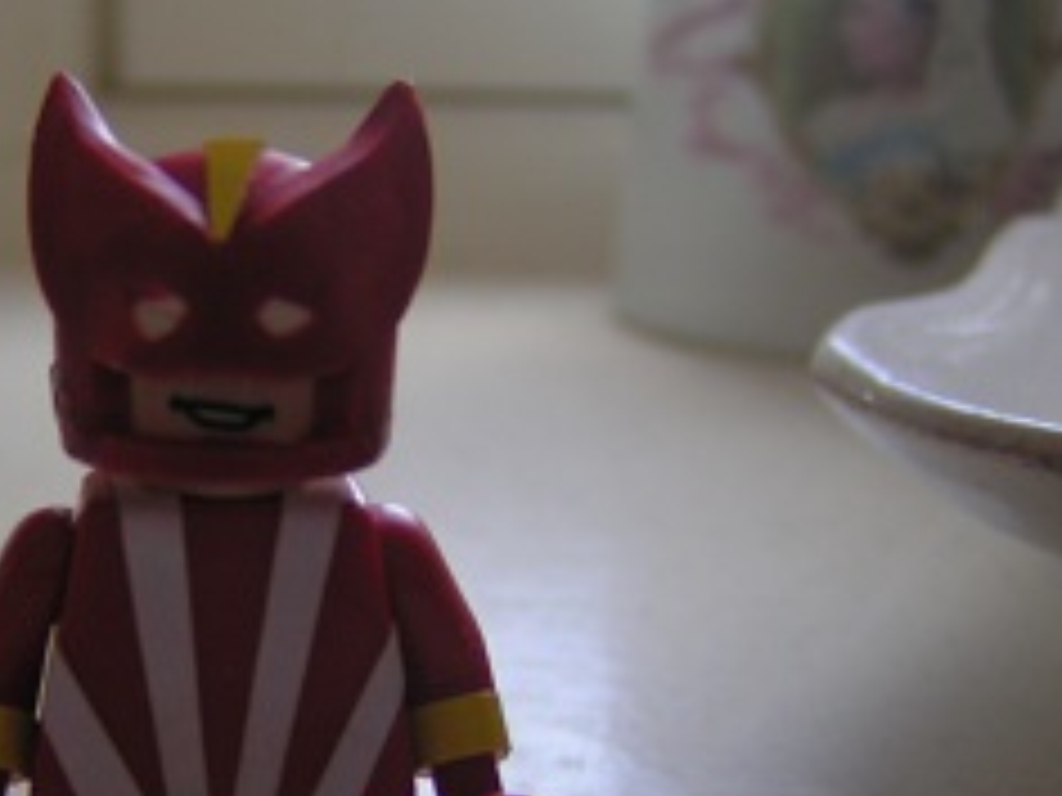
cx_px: 189
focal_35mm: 66
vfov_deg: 22.0
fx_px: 2025
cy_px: 603
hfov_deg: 28.7
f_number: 2.8
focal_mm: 5.8
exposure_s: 1/60
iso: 50
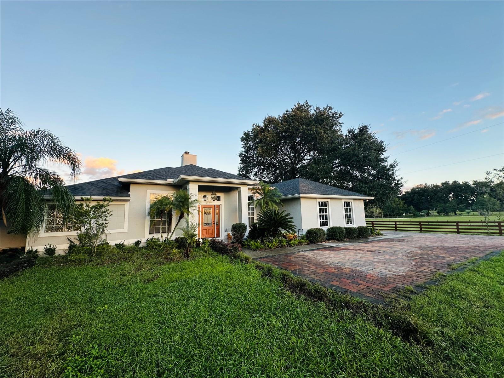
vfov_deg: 85.7
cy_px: 189
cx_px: 252
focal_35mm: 14
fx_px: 204
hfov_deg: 102.1
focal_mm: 2.22
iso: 40
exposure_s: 1/112
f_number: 2.2
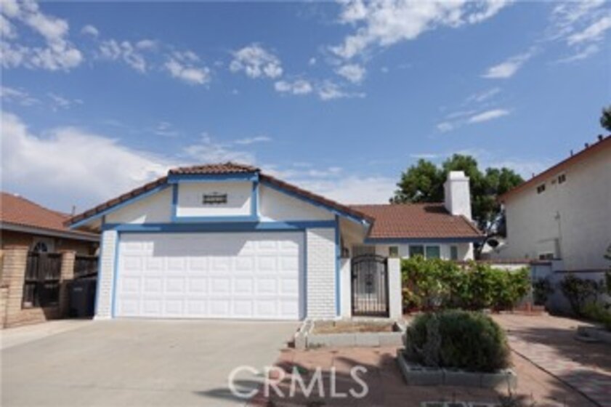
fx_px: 407
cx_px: 306
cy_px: 204
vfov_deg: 53.1
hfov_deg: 73.8
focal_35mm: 24
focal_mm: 9.4
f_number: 1.8
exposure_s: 1/800
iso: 125
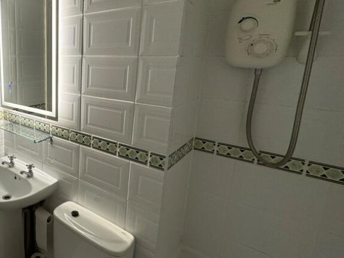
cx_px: 47
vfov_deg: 54.6
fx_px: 248
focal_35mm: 25
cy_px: 107
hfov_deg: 60.8
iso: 200
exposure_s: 1/100
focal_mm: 2.22
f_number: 2.2
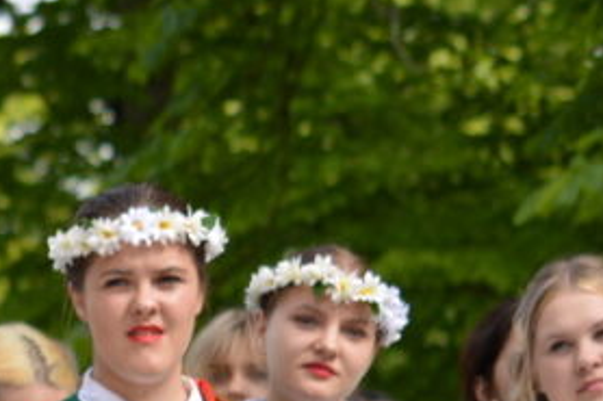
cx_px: -393
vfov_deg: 3.0
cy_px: 435
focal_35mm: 453
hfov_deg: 4.5
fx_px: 7583
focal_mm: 82
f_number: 5.6
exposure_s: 1/200
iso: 100
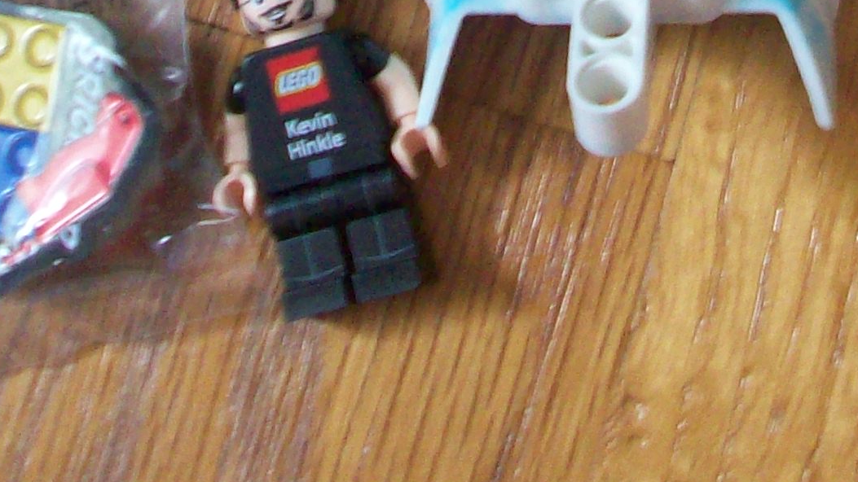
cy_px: -716
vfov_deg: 9.2
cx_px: 587
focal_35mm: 117
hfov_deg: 18.3
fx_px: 2661
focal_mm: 6.2
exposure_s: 1/8
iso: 165
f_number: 2.8
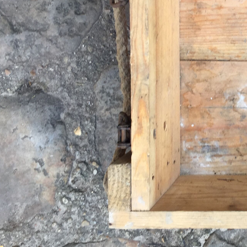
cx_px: 311
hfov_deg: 23.7
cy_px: 67
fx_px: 525
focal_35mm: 65
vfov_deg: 26.2
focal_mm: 4.15
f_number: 2.2
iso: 50
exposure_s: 1/100
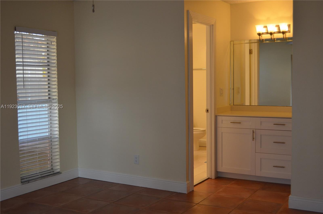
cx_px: 162
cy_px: 107
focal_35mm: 44
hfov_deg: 45.1
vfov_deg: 30.7
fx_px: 389
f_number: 4.5
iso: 560
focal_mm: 29
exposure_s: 1/60
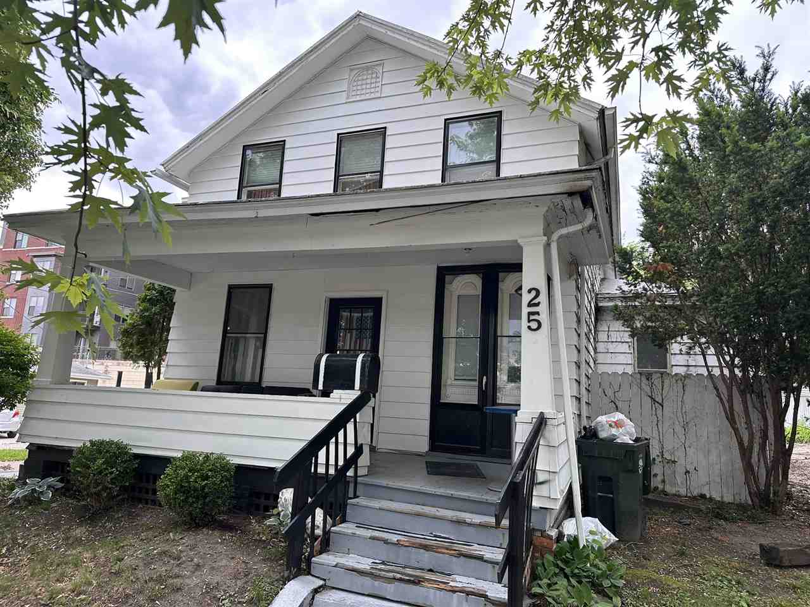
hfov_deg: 71.6
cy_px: 304
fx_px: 562
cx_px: 405
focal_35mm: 24
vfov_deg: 56.8
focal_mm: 6.86
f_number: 1.78
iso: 80
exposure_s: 1/393
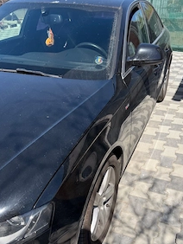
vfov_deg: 53.1
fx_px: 239
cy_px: 157
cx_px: 110
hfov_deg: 41.6
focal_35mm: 34
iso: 80
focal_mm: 6.76
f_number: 1.78
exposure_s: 1/3584
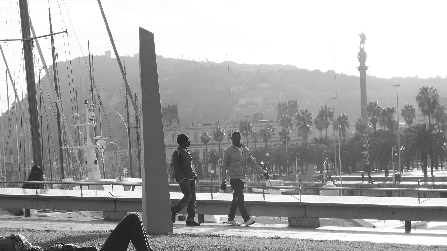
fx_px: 1292
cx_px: 224
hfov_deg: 19.6
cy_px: 198
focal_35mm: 109
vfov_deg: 11.1
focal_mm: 52
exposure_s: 1/500
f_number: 9
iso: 400
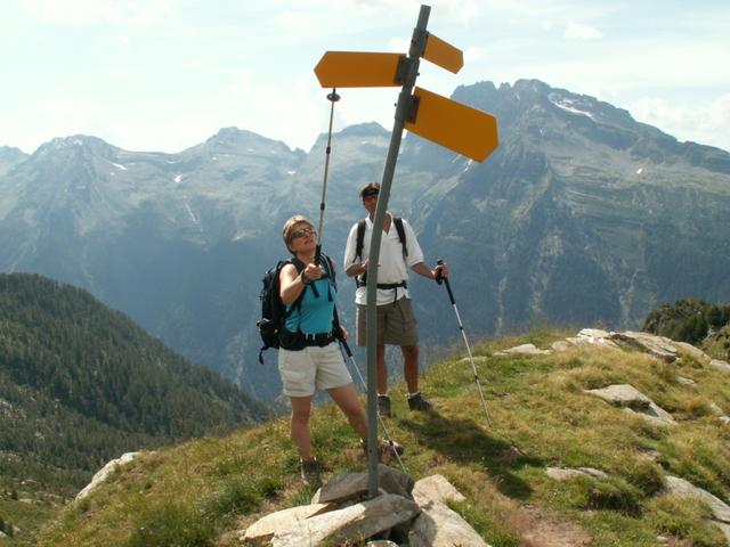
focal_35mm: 35
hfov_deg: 52.6
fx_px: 738
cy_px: 274
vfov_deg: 40.7
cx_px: 365
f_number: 8
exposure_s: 1/125
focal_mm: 5.86
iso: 50
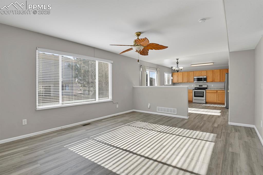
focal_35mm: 17
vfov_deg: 70.4
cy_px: 88
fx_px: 124
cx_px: 132
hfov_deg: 93.3
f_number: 8
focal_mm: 17
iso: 560
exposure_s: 1/20
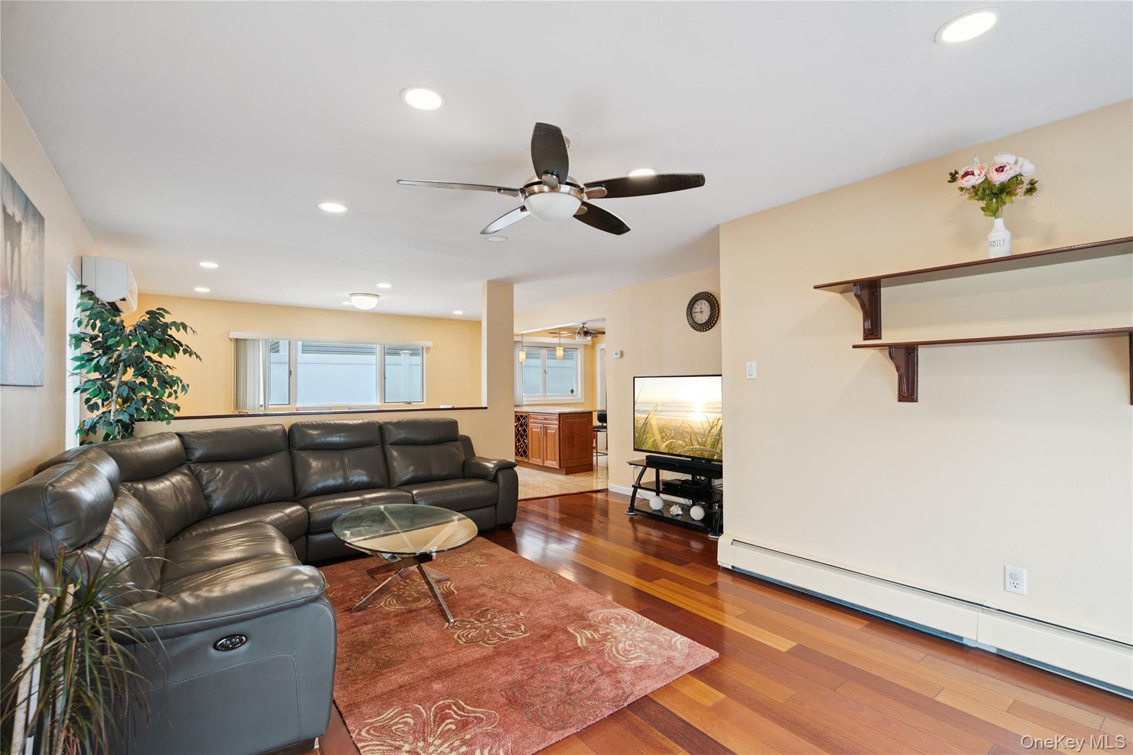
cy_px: 378
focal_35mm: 16
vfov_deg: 73.7
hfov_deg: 96.7
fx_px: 503
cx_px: 566
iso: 400
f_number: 5.6
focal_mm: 16
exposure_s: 1/80
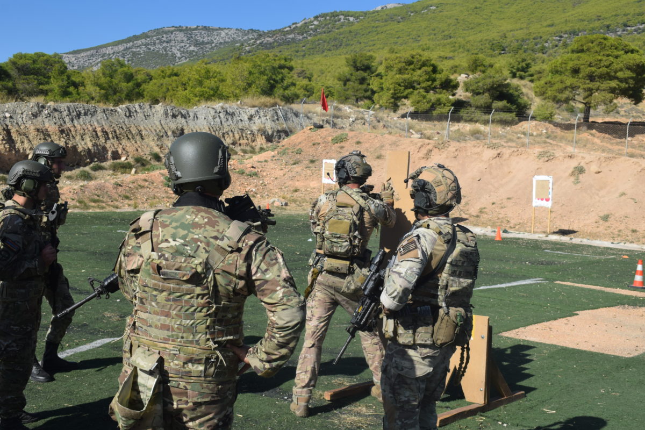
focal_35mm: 45
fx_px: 806
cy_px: 215
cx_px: 322
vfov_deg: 29.9
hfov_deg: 43.6
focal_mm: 30
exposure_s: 1/400
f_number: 10
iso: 200
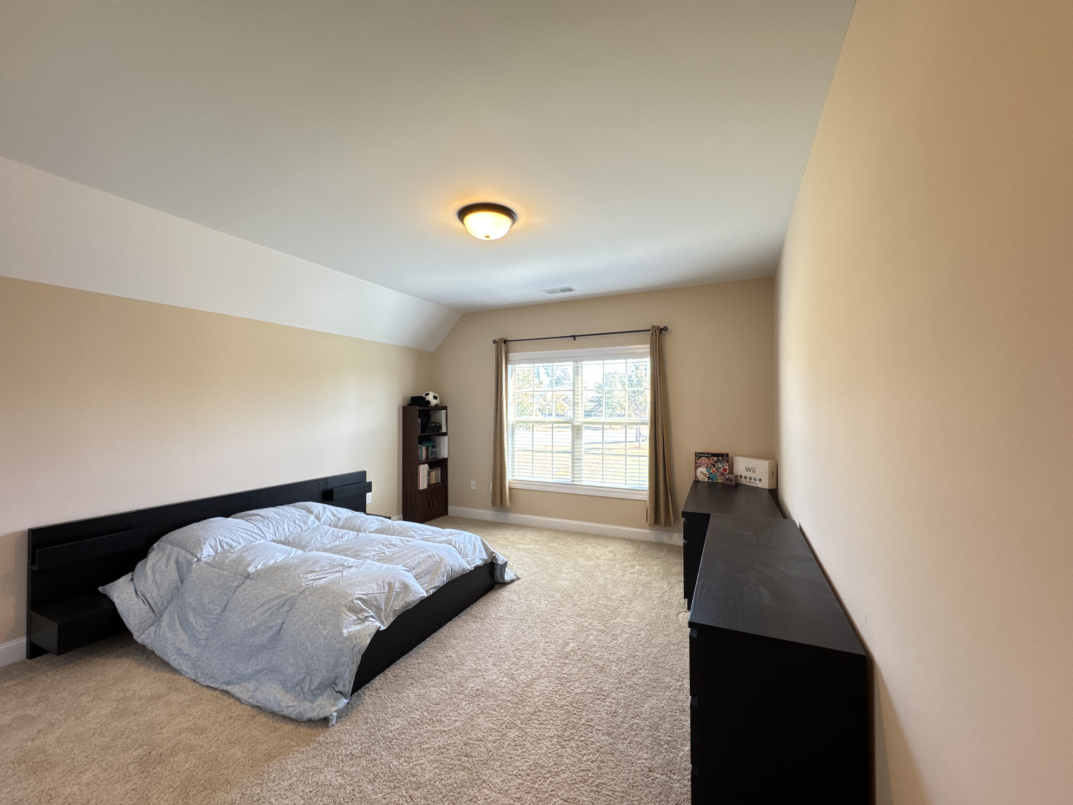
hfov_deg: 102.1
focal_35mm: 14
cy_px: 402
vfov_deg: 85.7
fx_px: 434
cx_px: 536
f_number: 2.2
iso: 160
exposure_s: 1/60
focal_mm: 2.22
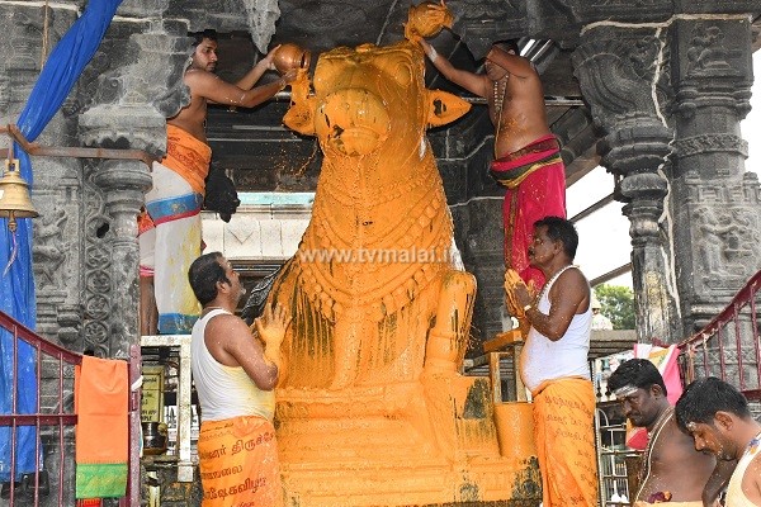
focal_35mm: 52
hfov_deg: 38.2
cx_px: 380
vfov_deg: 26.0
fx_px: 1099
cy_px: 254
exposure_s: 1/250
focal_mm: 35
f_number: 8
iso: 3200
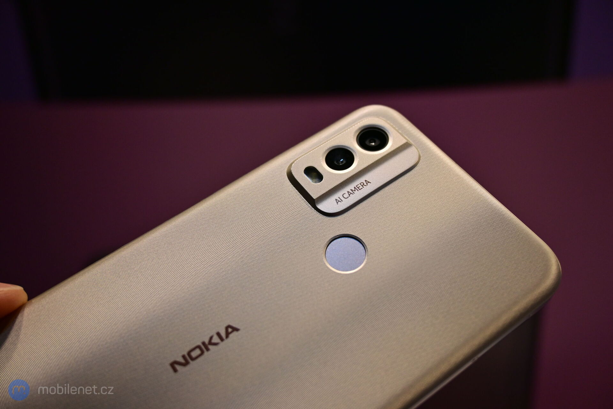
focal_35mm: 34
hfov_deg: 56.1
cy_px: 204
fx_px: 575
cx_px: 306
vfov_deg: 39.1
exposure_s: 1/400
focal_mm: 22.5
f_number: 4
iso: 320
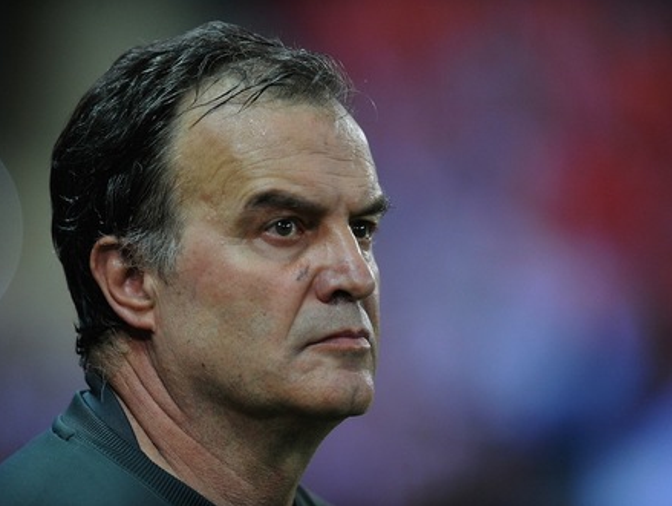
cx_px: 331
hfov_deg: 4.5
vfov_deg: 3.4
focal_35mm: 437
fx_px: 8490
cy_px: 253
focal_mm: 400
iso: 2500
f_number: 2.8
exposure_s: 1/640
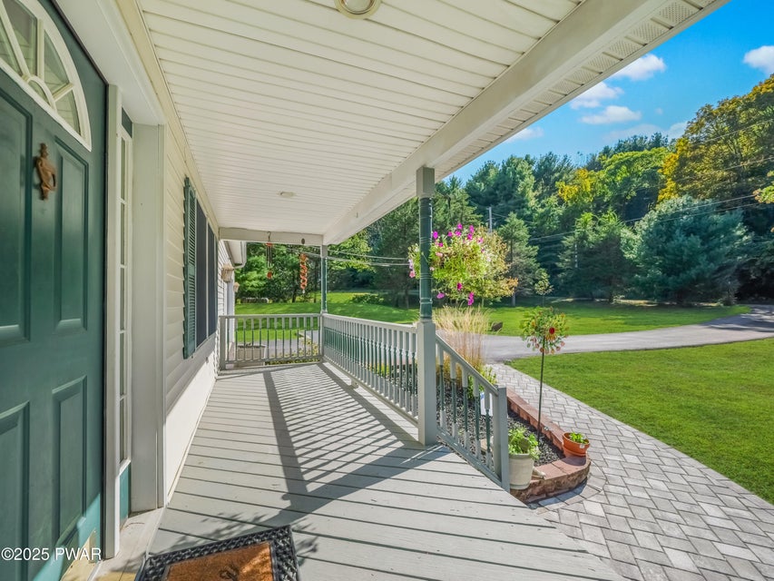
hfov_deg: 102.1
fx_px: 313
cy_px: 290
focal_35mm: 14
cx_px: 387
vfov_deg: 85.7
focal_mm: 7
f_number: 2.8
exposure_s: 1/1000
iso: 200
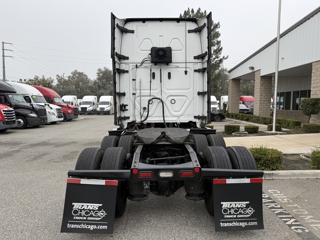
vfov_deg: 56.8
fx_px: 222
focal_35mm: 24
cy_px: 120
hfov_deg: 71.6
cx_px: 160
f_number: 1.78
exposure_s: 1/992
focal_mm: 6.76
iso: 80
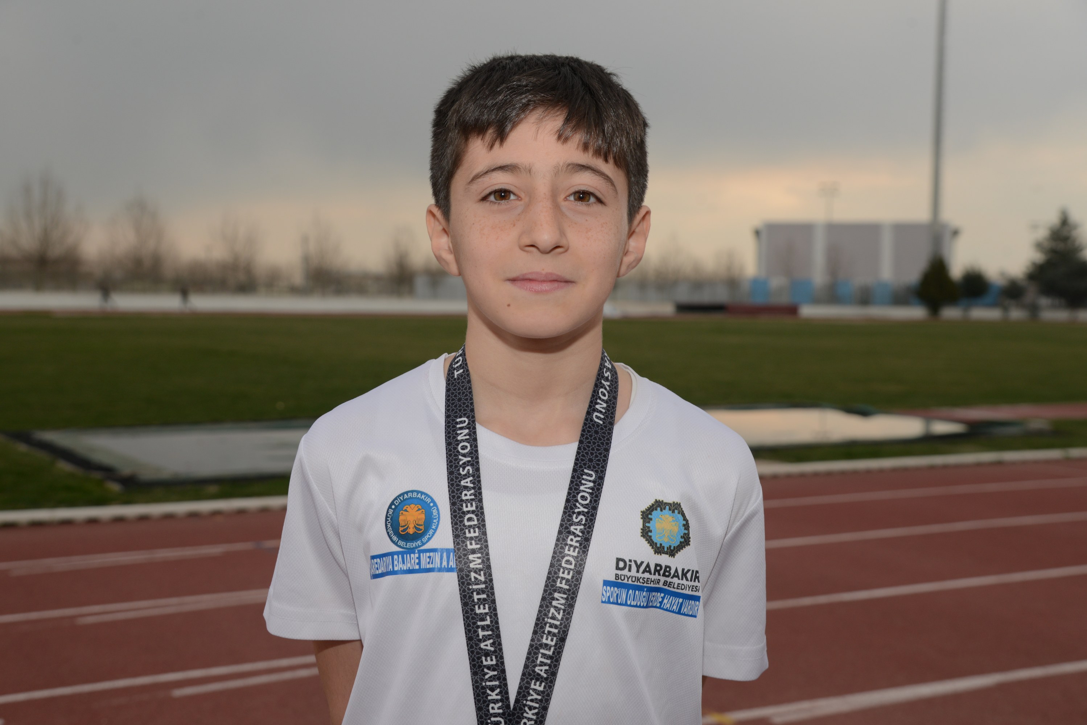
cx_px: 544
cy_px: 362
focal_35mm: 46
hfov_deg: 42.7
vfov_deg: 29.3
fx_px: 1389
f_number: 6.3
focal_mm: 46
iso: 320
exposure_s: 1/250
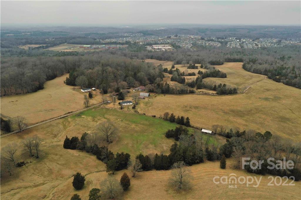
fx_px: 234
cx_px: 150
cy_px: 100
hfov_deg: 65.5
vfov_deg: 46.4
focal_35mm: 28
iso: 100
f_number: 5
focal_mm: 10.26
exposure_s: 1/60
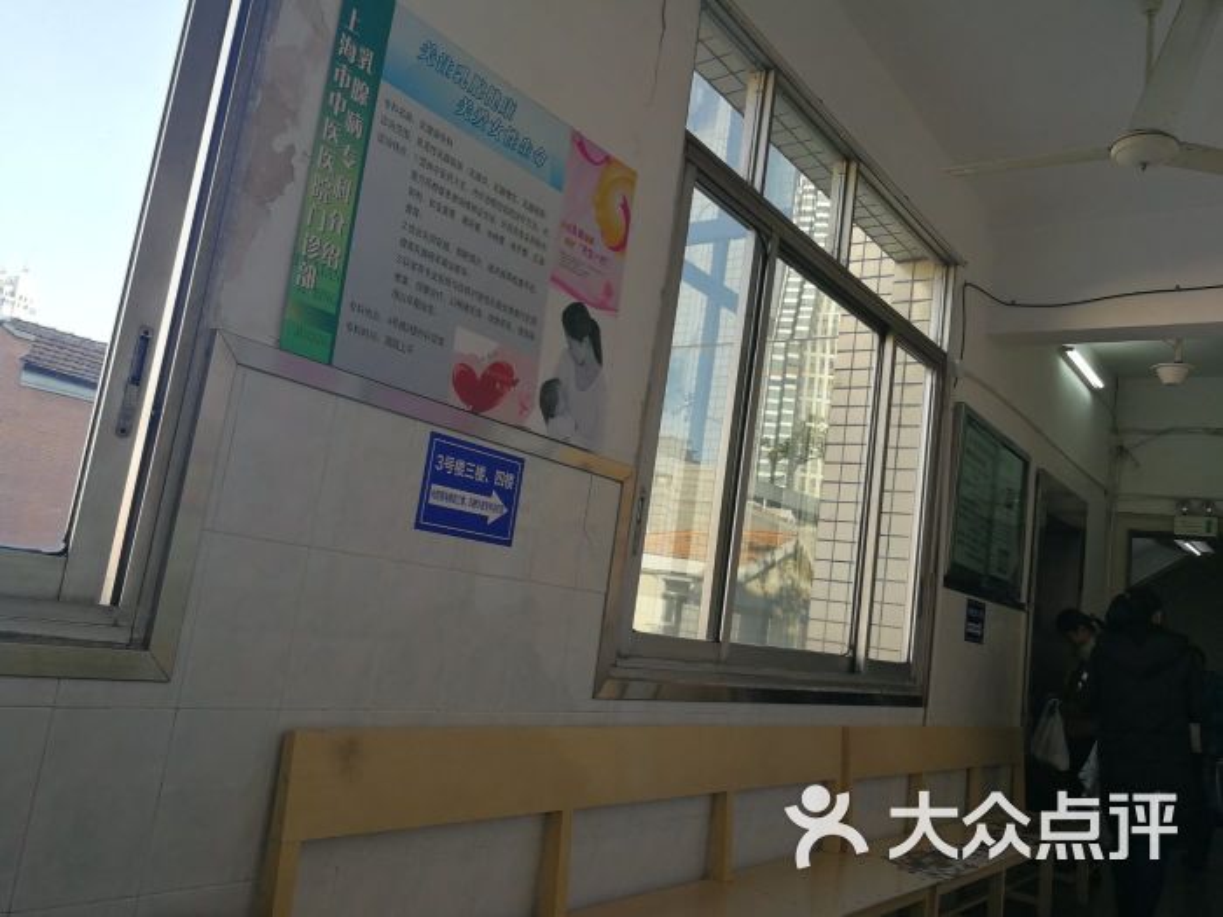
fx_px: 954
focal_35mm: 27
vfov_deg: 51.4
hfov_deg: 65.3
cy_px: 458
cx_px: 612
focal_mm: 3.95
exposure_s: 1/100
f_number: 2.2
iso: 64
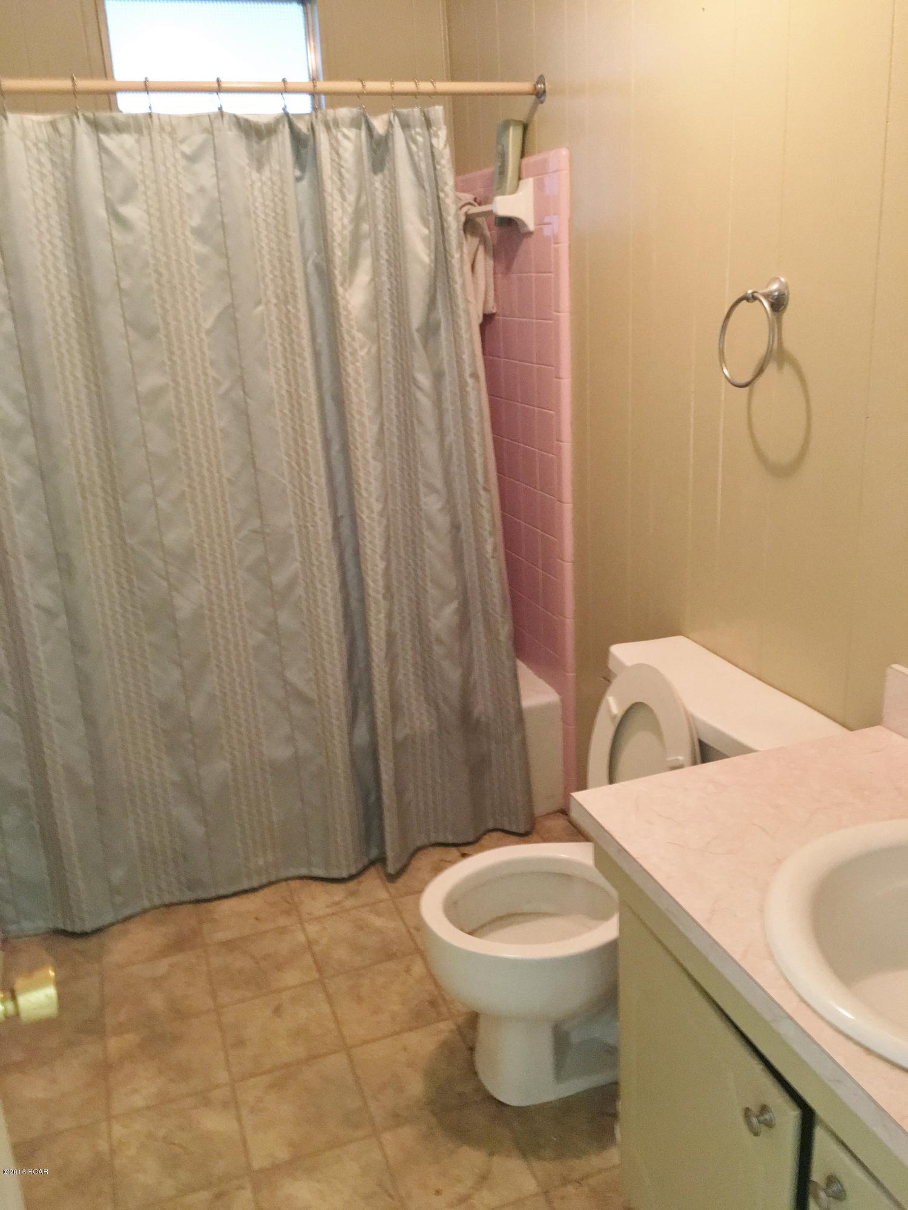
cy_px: 605
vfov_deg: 61.7
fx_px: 1014
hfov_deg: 48.2
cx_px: 454
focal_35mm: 29
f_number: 2.2
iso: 250
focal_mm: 4.15
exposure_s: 1/15
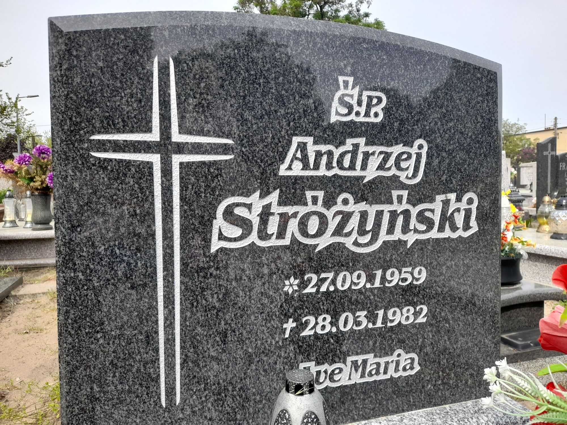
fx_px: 409
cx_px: 284
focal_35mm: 25
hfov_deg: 69.4
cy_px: 212
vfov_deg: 54.9
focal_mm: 4.6
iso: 20
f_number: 2
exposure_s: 1/271
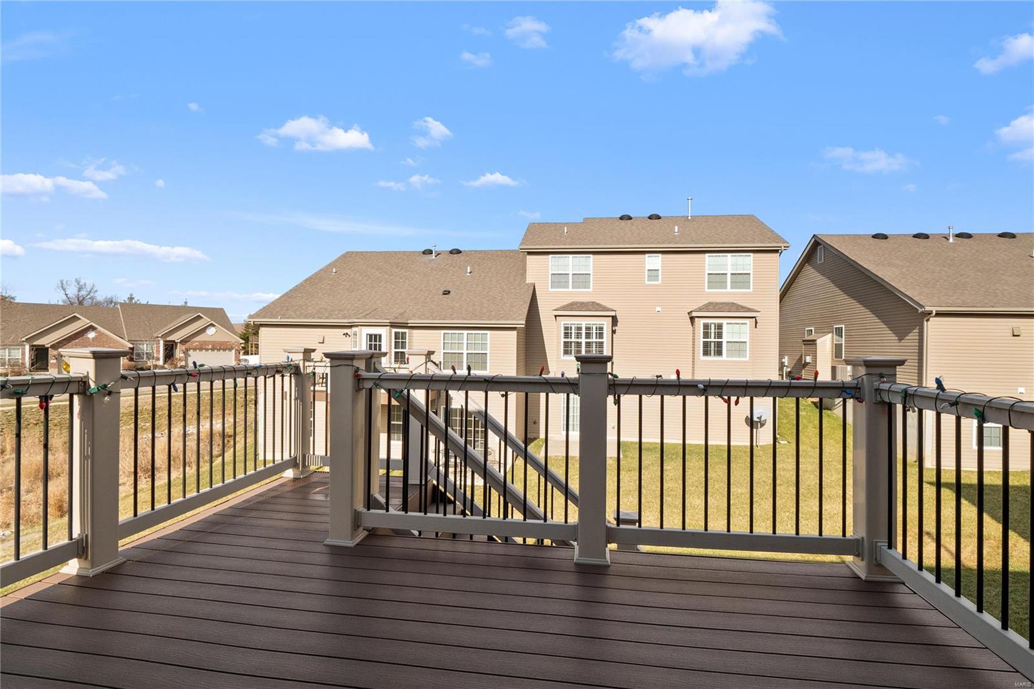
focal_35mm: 16
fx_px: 459
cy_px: 344
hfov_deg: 96.7
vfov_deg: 73.7
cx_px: 517
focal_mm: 8
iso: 400
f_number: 8
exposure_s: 1/400
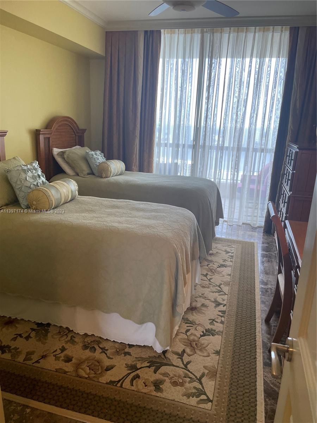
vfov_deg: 67.3
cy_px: 212
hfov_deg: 53.1
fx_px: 317
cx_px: 158
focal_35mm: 26
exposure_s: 1/120
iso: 80
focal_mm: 4.2
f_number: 1.6
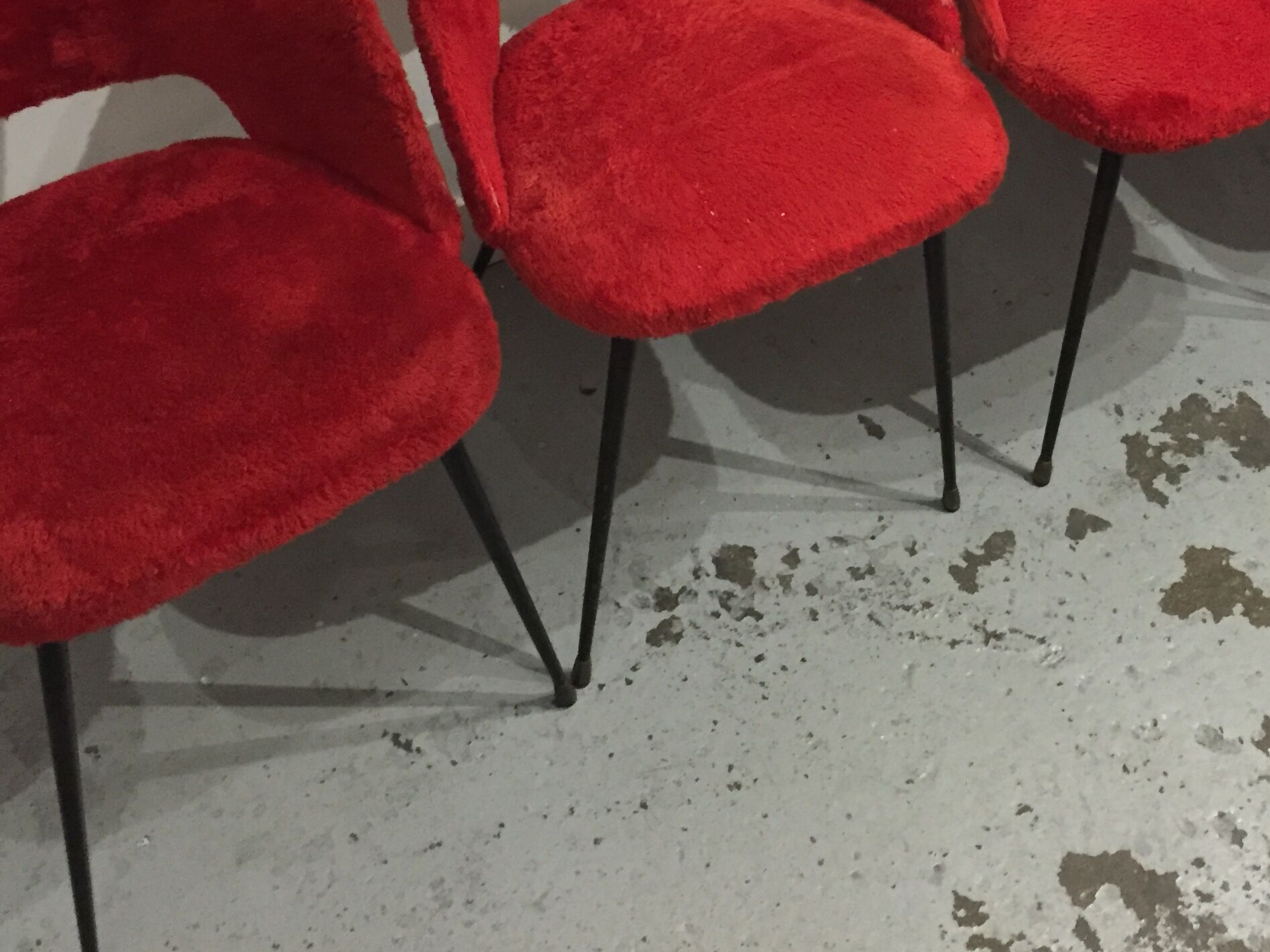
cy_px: 139
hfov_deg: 38.1
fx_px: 1835
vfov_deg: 28.3
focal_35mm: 50
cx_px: 751
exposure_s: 1/17
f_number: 2.2
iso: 250
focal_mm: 4.15
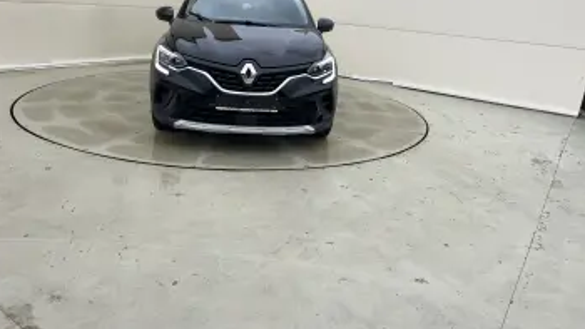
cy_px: 142
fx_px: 434
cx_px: 289
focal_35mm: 28
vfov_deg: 41.4
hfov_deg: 67.9
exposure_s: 1/1767
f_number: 1.6
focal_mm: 5.1
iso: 32
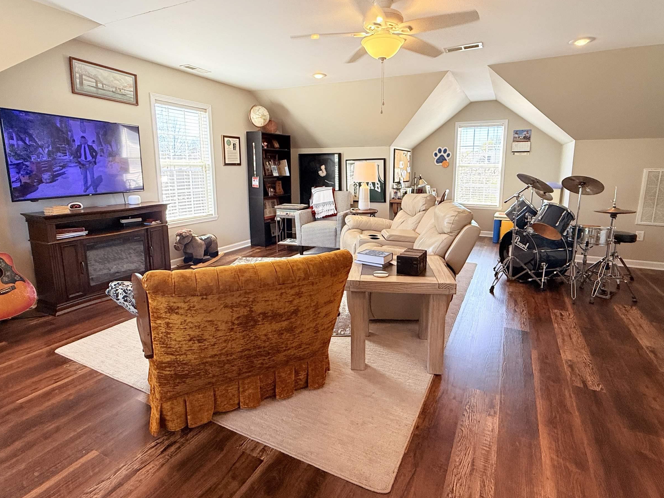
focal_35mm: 18
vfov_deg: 71.4
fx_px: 345
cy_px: 224
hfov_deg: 87.7
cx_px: 350
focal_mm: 2.22
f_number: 2.2
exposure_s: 1/120
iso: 125
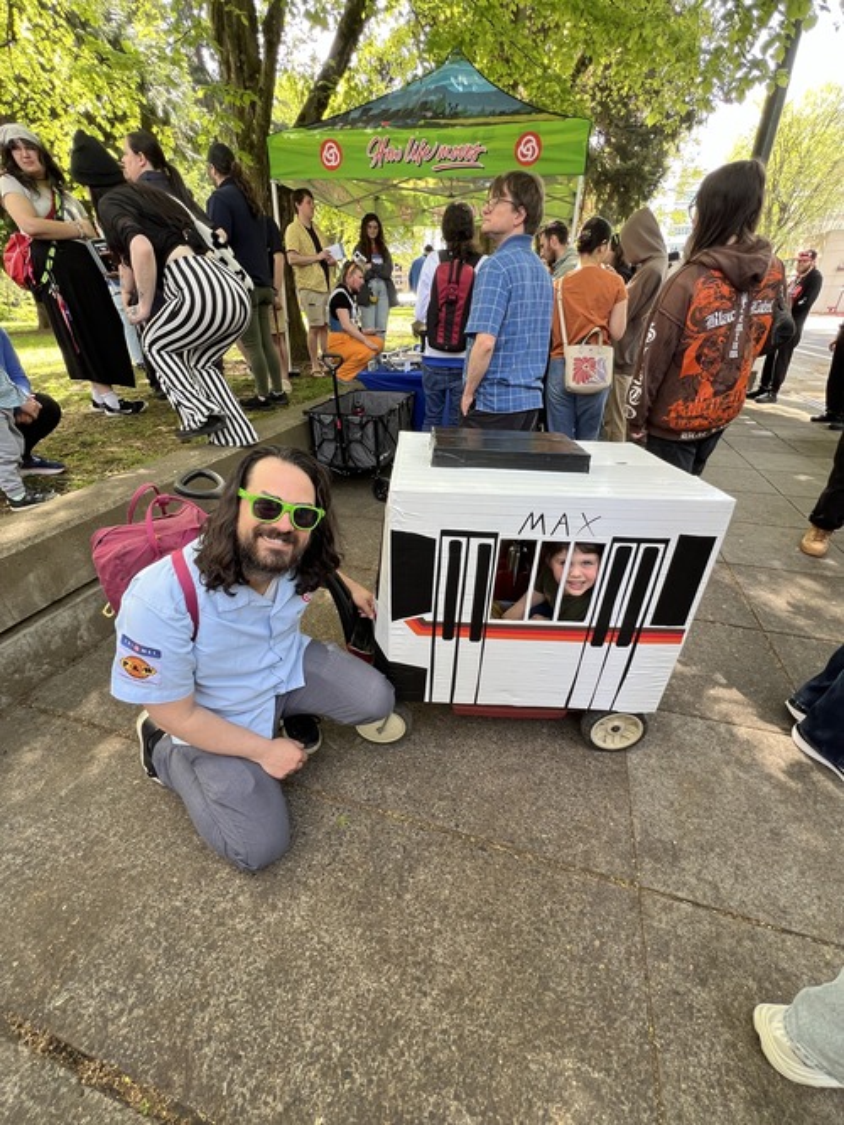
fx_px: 423
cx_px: 422
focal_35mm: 13
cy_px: 562
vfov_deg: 106.2
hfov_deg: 89.9
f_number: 1.8
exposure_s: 1/99
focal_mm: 1.57
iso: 80
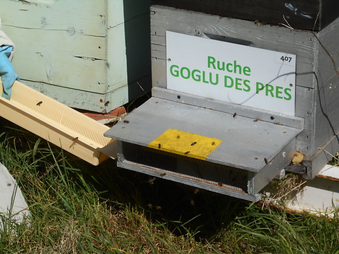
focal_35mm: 119
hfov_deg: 16.6
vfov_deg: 12.5
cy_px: 127
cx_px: 170
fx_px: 1165
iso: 80
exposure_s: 1/1000
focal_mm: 21.3
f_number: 5.5
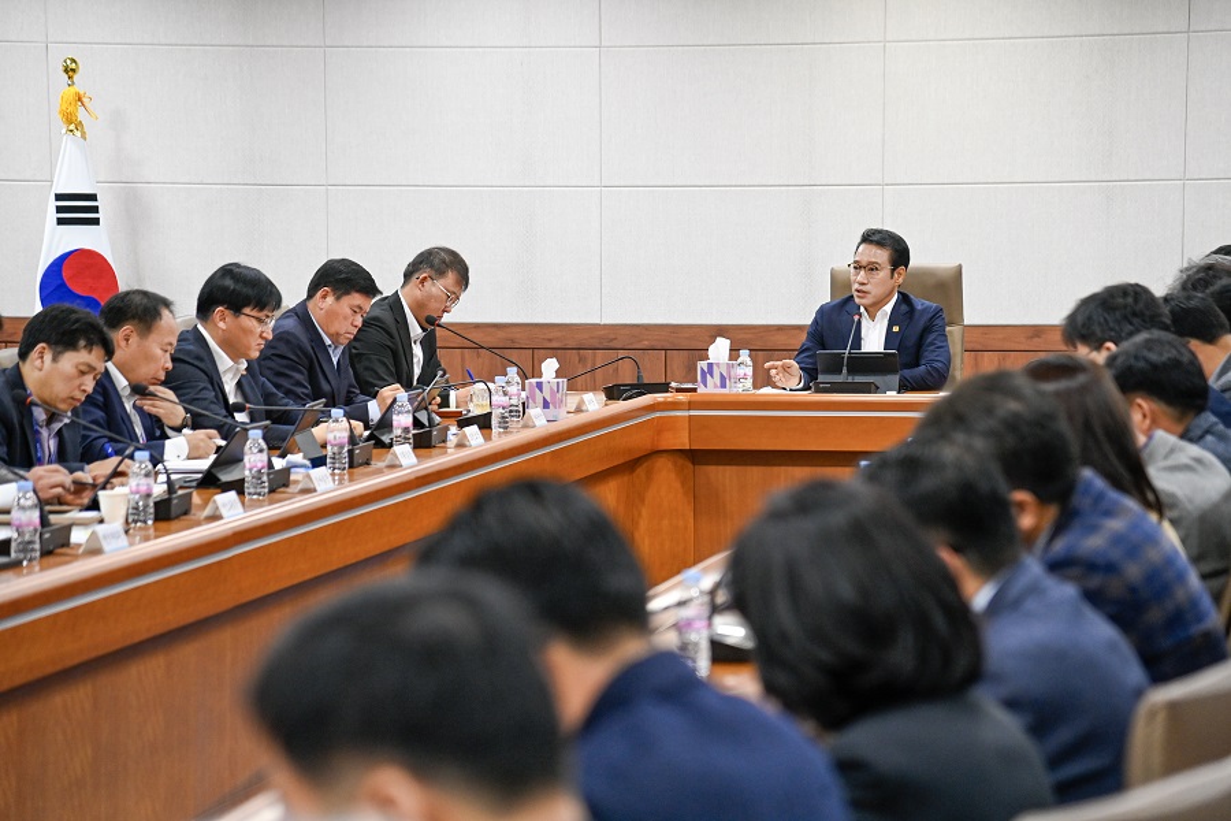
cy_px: 410
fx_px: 4103
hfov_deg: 17.1
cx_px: 616
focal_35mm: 120
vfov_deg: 11.4
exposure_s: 1/200
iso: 2500
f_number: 4.5
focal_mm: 120
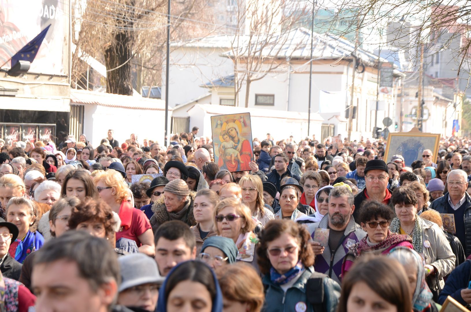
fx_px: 1371
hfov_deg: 19.5
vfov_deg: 13.0
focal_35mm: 105
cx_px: 236
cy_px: 156
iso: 250
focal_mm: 70
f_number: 4.5
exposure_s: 1/200
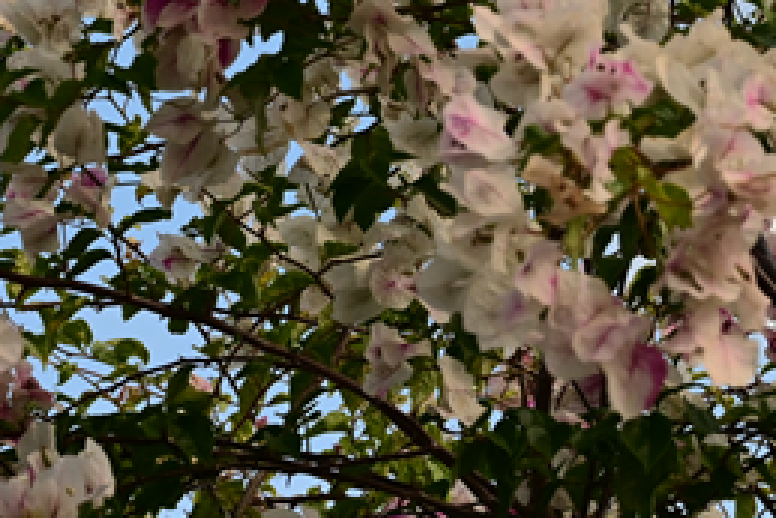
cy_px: 105
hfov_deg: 8.5
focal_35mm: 241
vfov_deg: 5.7
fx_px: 5198
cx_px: 533
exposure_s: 1/200
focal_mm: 52
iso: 160
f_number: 8
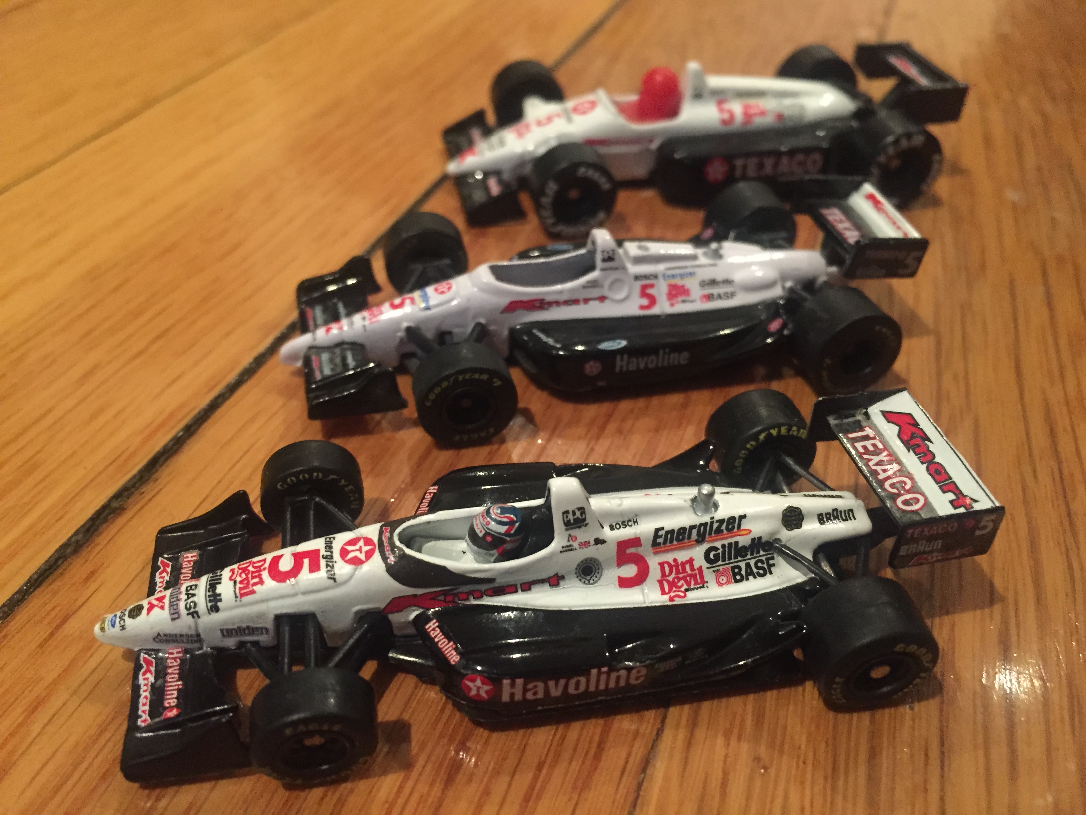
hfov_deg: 61.7
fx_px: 910
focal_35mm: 29
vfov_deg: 48.2
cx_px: 543
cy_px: 408
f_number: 2.2
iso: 500
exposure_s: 1/15
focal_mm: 4.15
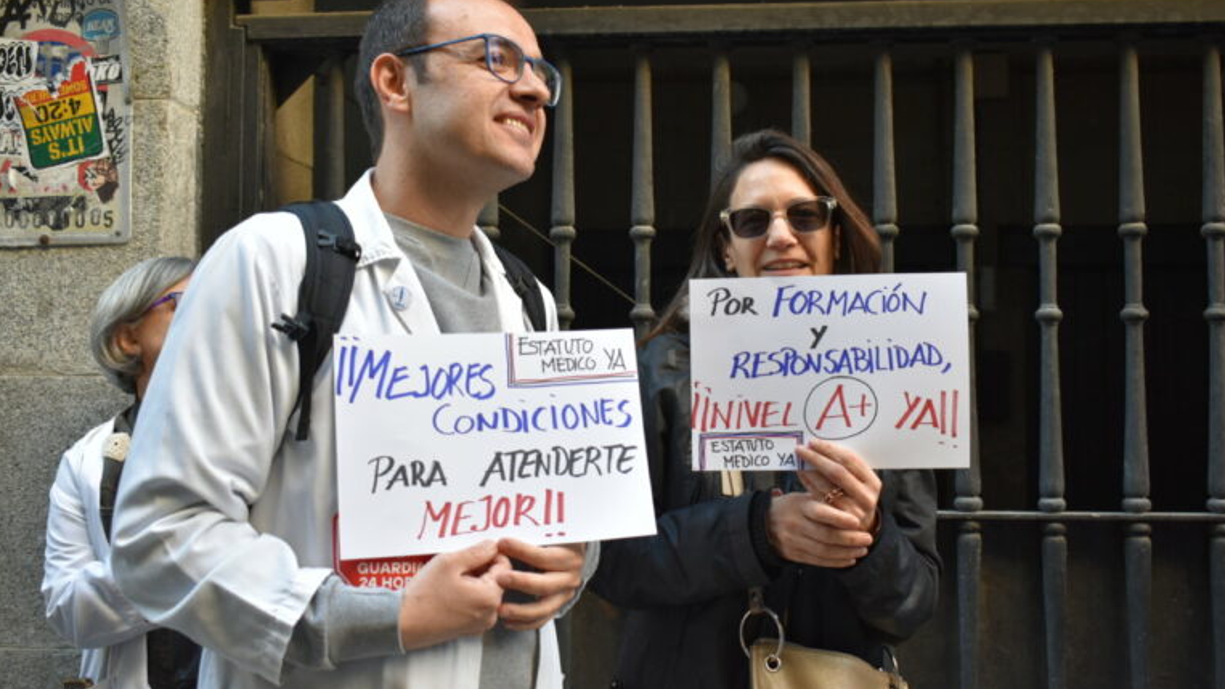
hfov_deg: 51.0
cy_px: 312
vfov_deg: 30.0
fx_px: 1284
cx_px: 612
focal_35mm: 40
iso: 400
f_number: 5
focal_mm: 25
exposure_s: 1/100
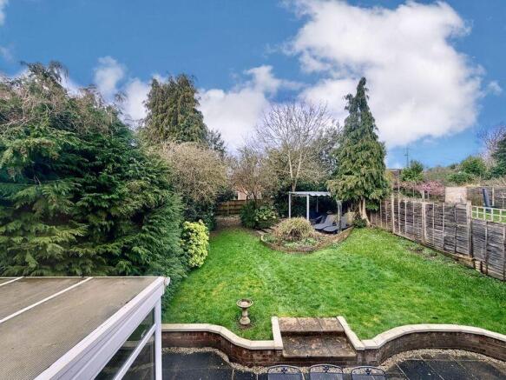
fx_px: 205
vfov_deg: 85.7
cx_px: 253
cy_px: 190
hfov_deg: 102.1
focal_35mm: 14
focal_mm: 2.22
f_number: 2.2
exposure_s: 1/554
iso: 40
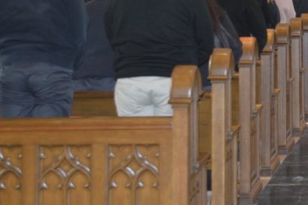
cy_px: -27
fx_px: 975
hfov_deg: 16.9
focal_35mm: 114
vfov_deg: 11.8
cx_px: 404
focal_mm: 28
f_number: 4
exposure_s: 1/60
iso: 560
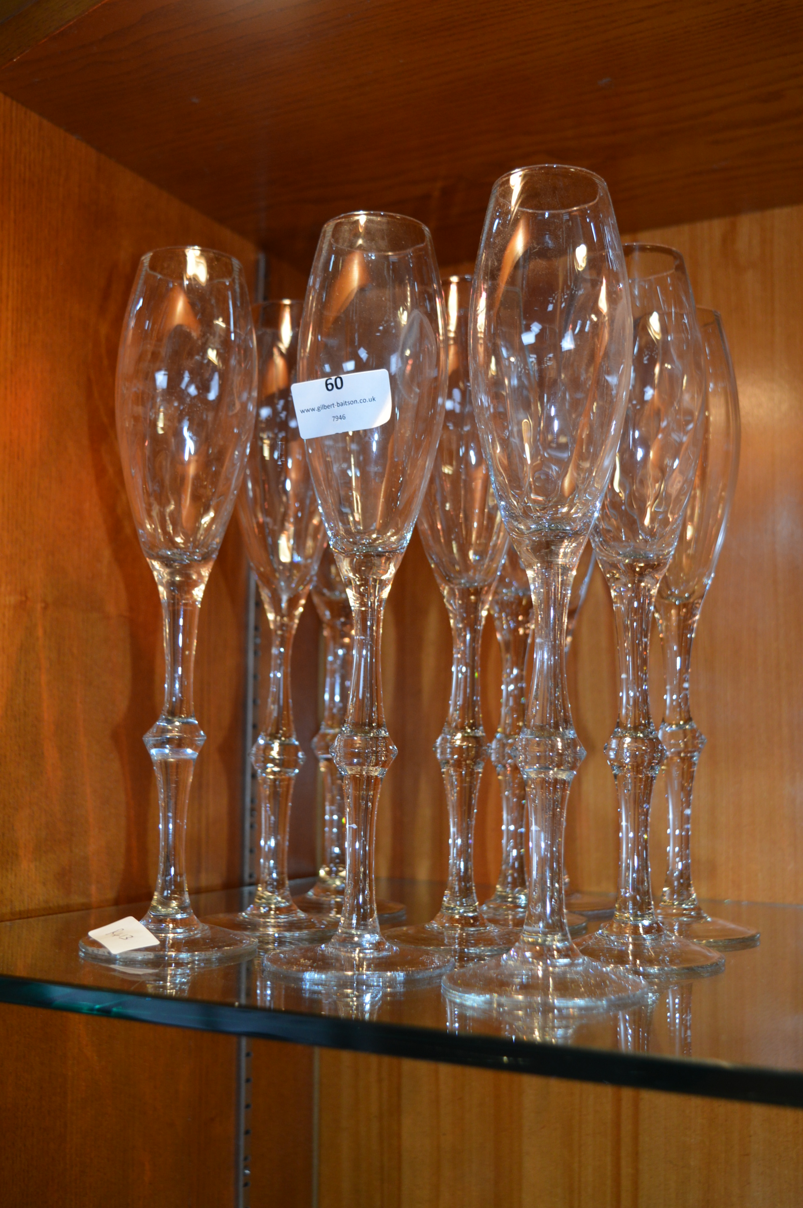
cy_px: 604
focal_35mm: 40
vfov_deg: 48.0
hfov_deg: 33.0
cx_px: 402
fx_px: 1357
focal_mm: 27
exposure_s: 1/60
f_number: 4
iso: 500
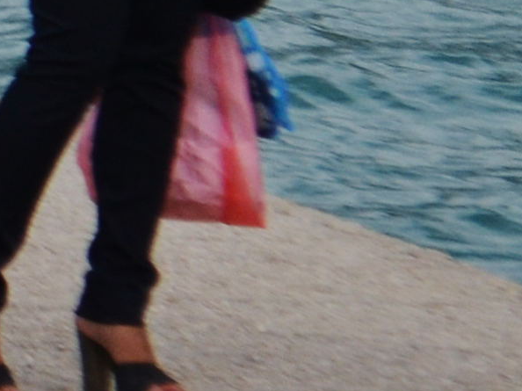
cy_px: -757
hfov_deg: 3.2
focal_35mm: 616
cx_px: -315
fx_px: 9281
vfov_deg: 2.4
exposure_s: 1/1250
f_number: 5.6
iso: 400
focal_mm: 55
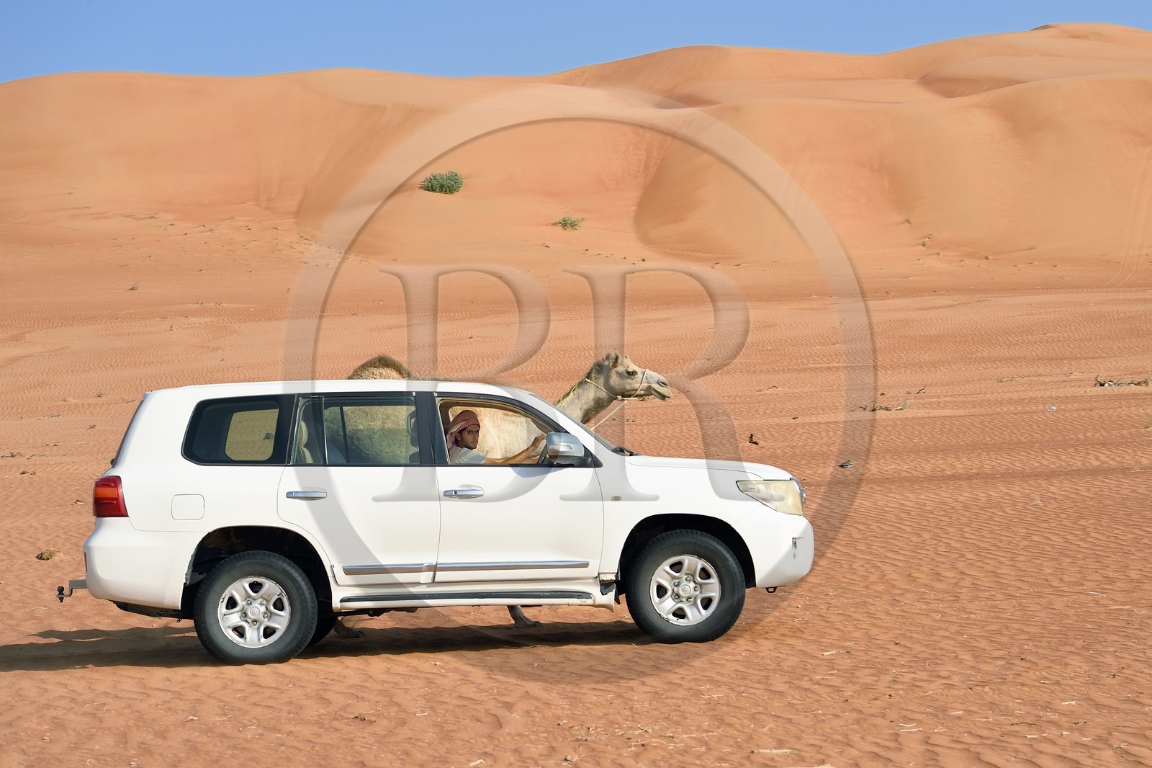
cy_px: 384
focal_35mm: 70
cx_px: 576
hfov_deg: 28.8
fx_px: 2239
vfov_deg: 19.4
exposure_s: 1/640
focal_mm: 70
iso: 200
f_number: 8
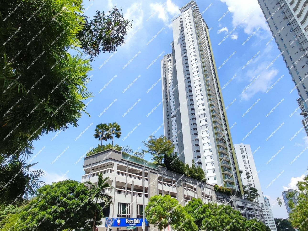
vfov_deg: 78.1
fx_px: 142
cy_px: 116
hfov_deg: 94.5
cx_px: 154
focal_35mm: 16
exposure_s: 1/873
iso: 50
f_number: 2.2
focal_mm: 1.65
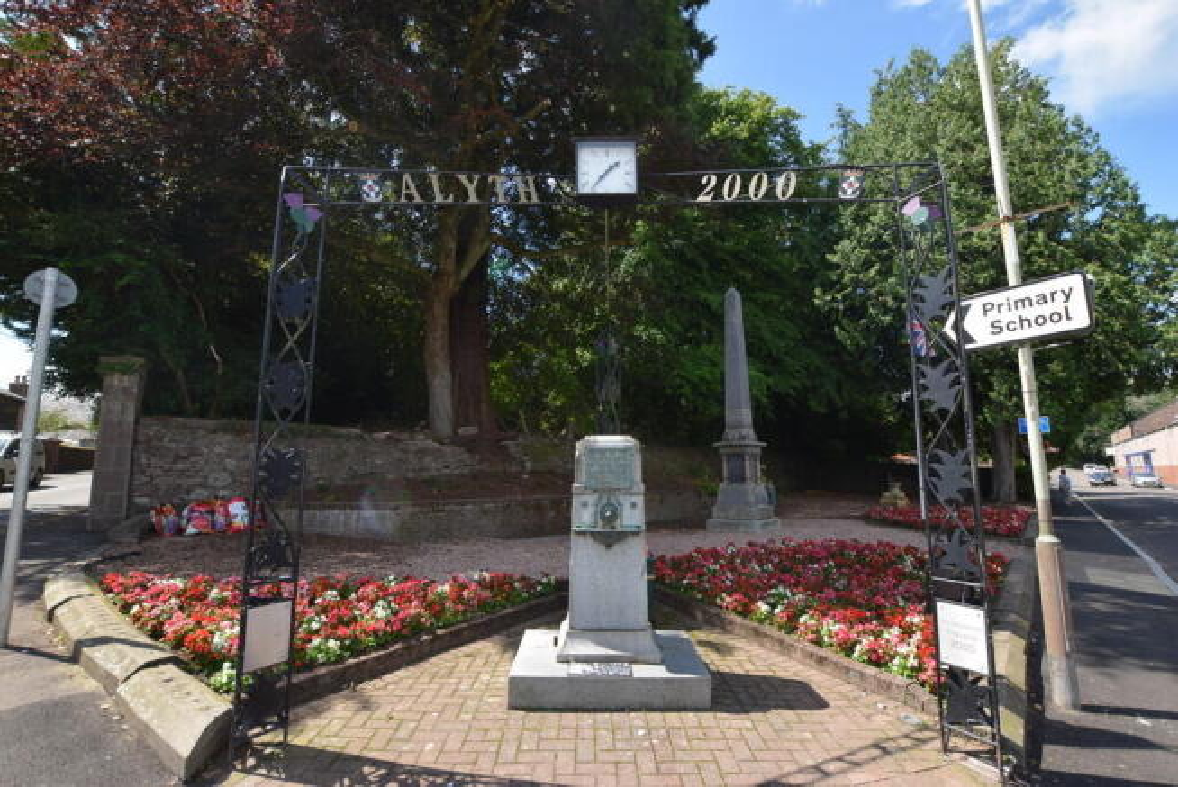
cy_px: 394
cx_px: 589
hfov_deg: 100.4
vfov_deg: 77.4
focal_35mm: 15
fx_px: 491
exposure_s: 1/160
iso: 100
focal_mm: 10
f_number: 6.3
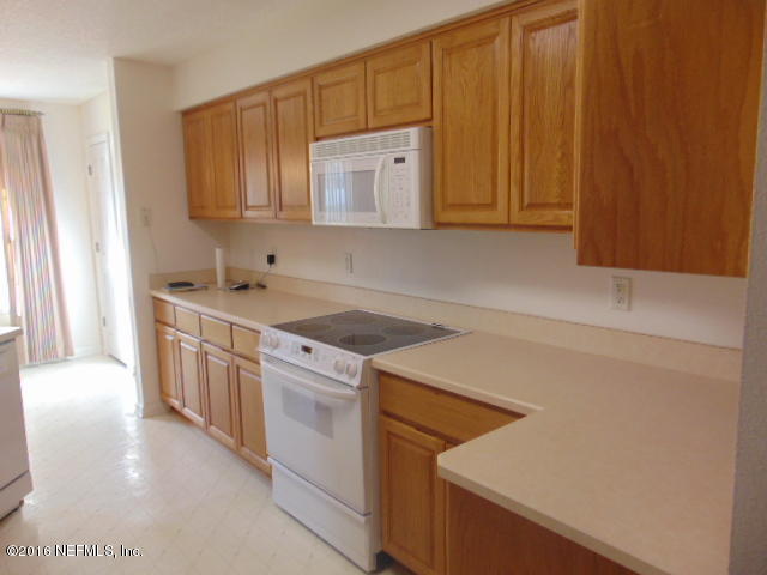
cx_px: 384
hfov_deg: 69.4
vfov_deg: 54.9
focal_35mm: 25
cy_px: 288
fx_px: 554
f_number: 3
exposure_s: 1/30
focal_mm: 4.5
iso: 160
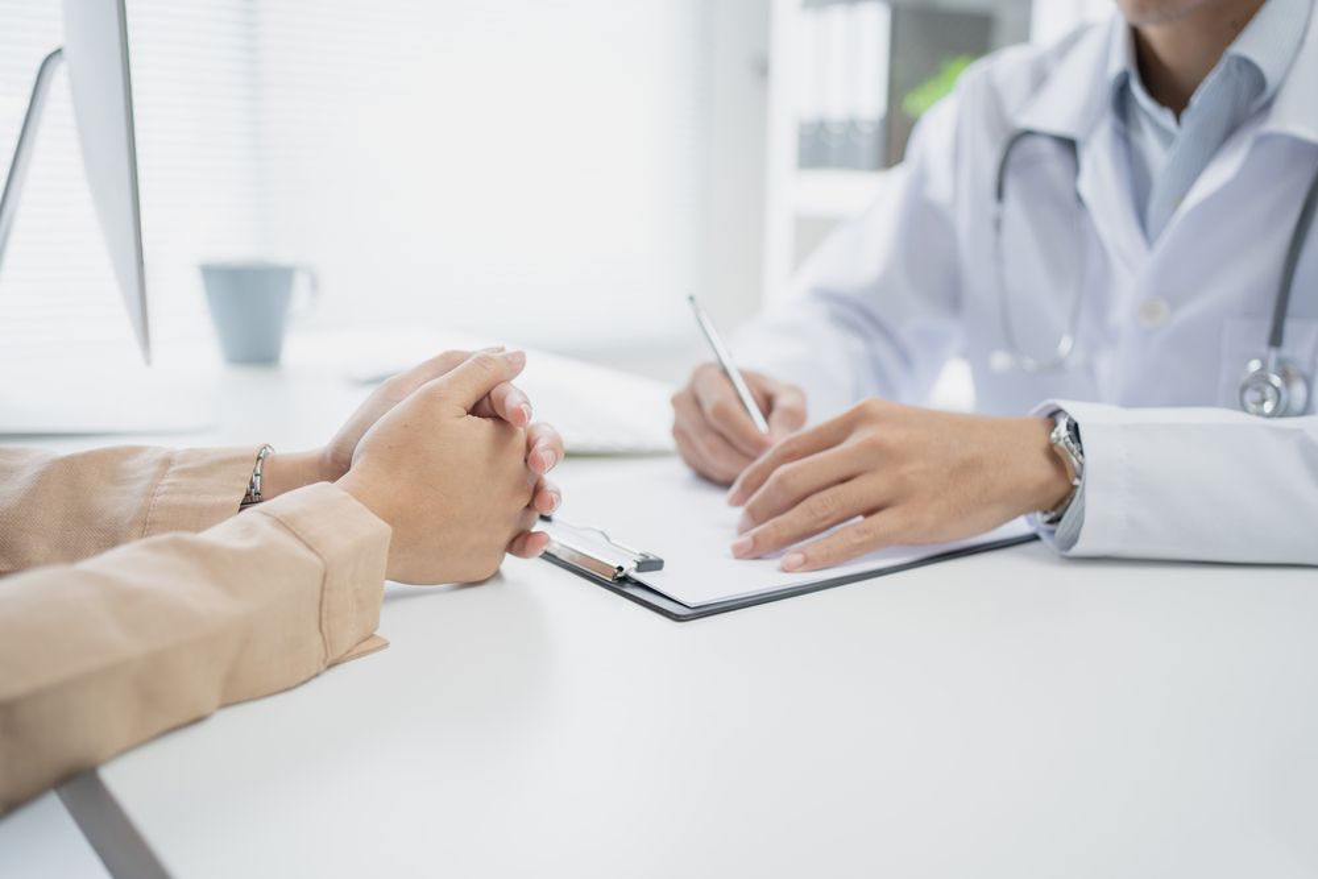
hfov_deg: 54.4
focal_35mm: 35
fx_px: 1281
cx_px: 659
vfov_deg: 37.9
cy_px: 440
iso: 100
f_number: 2.5
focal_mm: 35
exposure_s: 1/100
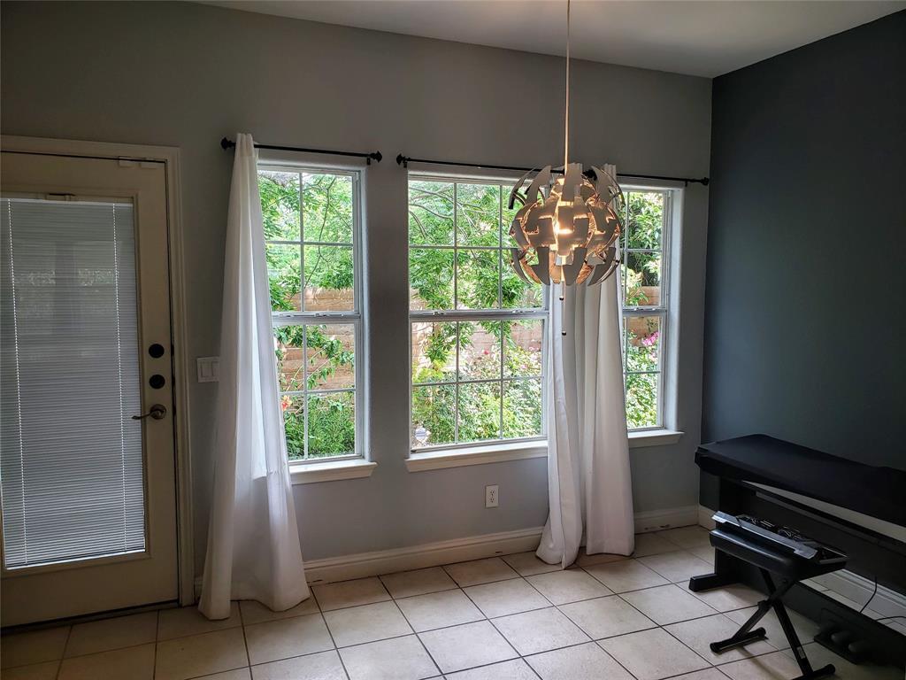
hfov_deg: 67.3
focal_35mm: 26
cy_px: 340
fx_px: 680
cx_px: 453
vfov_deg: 53.1
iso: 80
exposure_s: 1/60
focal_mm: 4.3
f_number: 2.4
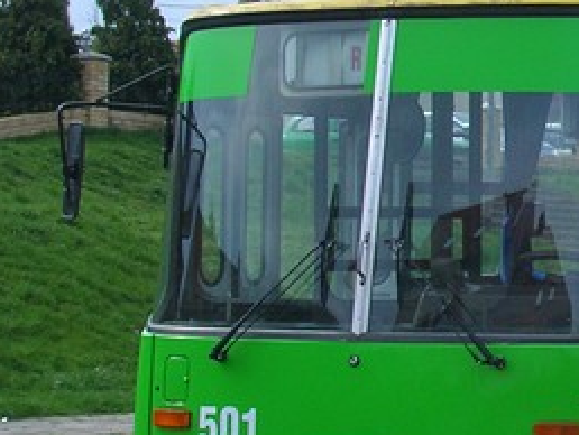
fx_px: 3265
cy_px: 130
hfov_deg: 9.9
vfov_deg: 7.6
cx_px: 839
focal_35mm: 195
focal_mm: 10.4
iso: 50
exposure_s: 1/194
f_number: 6.1
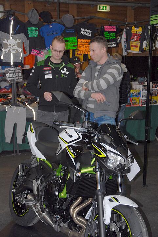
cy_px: 118
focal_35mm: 68
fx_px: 443
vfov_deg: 29.8
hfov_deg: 20.2
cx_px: 79
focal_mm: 45
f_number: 4.8
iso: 200
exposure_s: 1/60
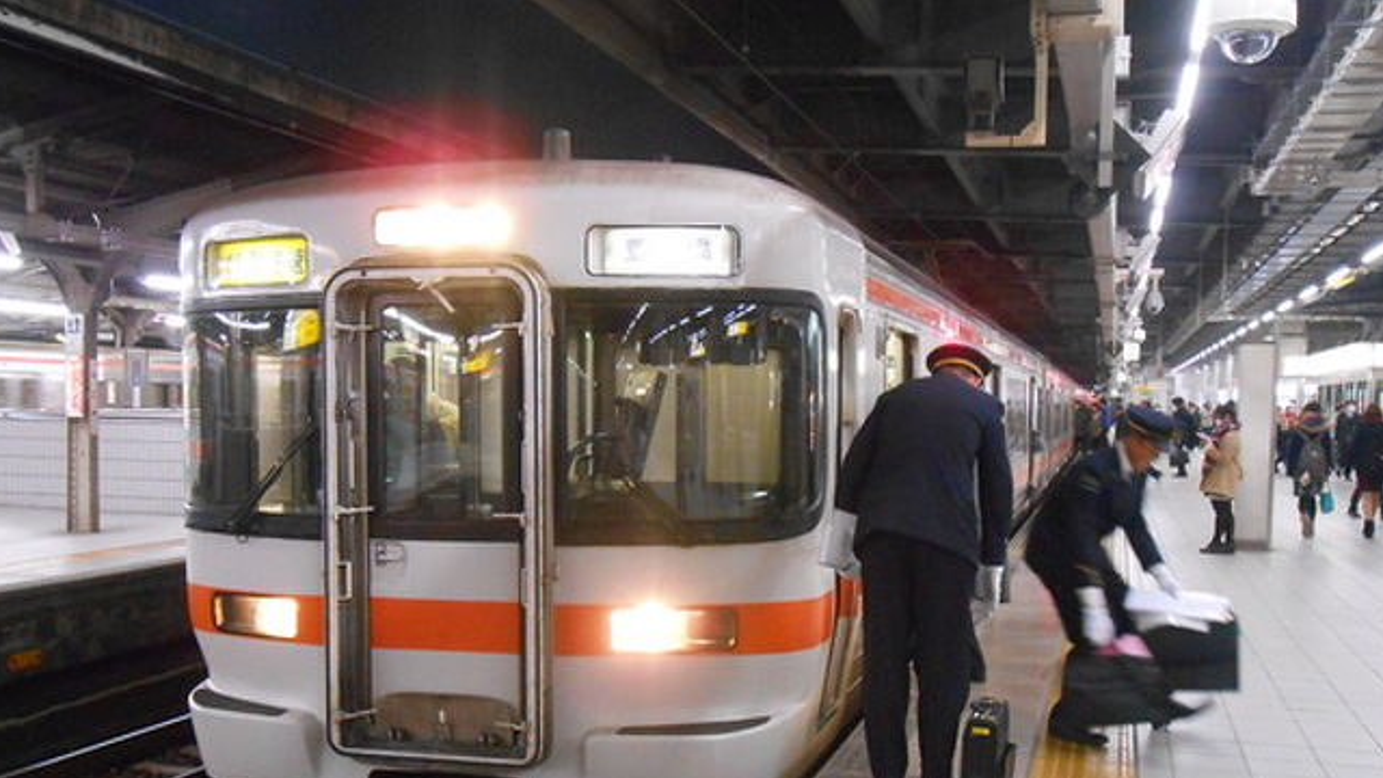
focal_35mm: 42
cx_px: 692
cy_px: 489
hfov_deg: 48.4
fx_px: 1540
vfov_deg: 28.2
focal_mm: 6.8
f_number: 4.2
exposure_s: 1/20
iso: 800
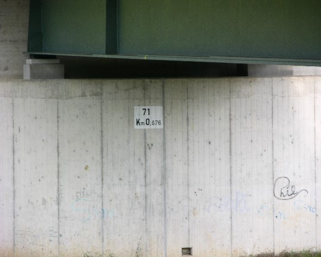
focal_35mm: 293
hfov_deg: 6.6
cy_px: 128
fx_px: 2785
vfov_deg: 5.3
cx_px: 165
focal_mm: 71.2
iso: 50
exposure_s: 1/84.2
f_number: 4.2
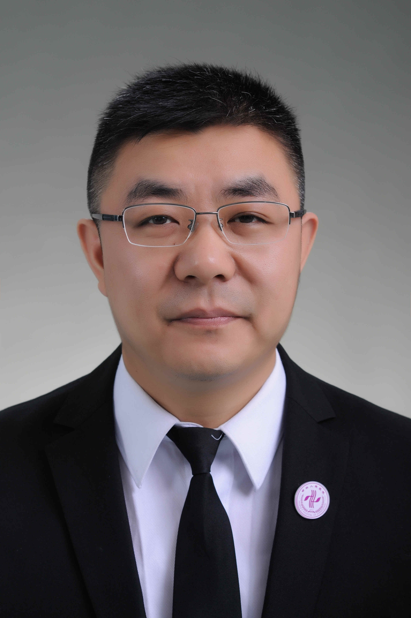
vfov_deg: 16.1
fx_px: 2189
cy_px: 309
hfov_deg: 10.7
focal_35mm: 128
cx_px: 206
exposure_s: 1/125
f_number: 5.6
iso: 160
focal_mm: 85
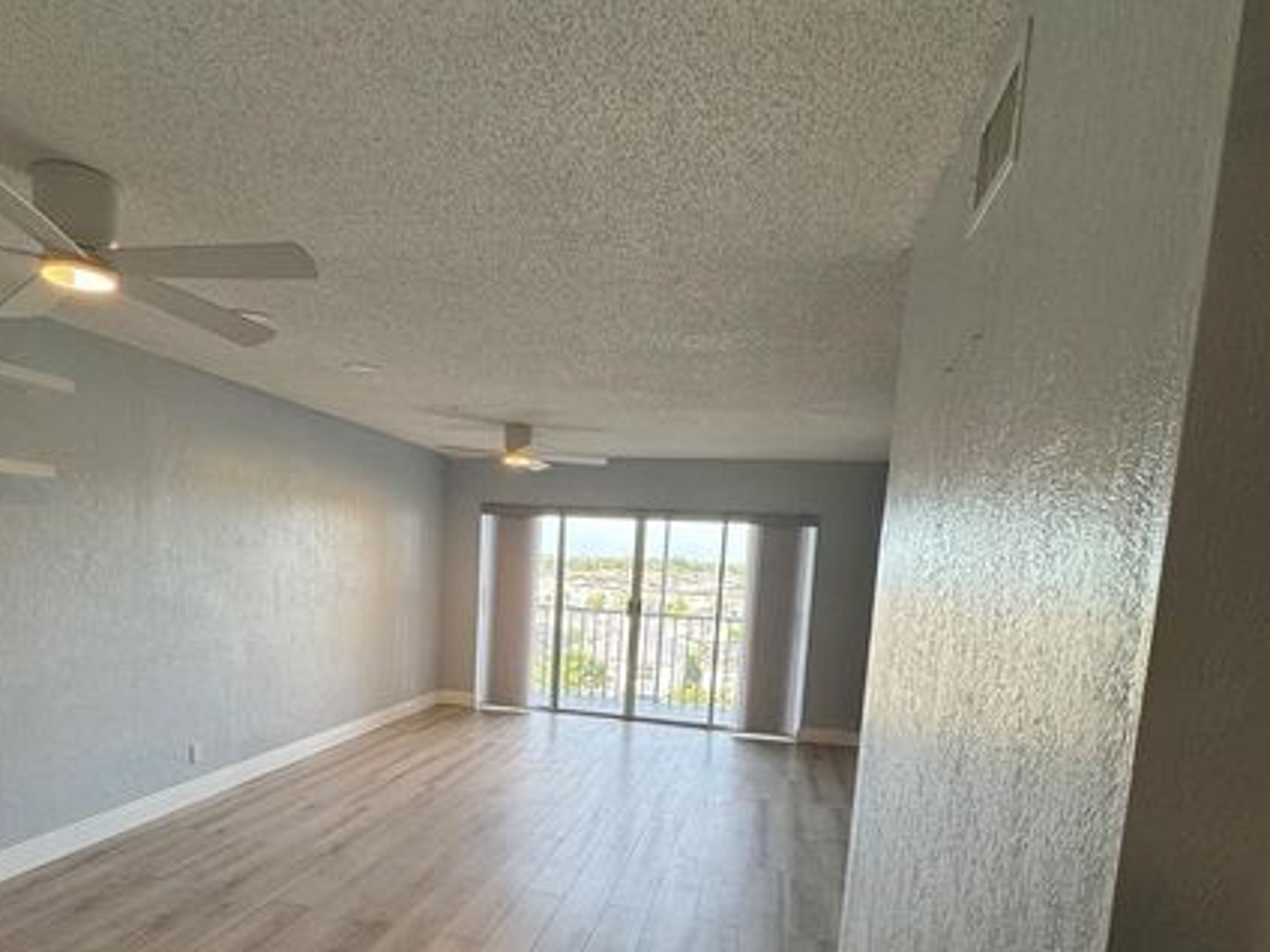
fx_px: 807
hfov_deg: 75.9
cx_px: 536
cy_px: 657
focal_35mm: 22
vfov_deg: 59.2
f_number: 2.2
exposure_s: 1/120
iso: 100
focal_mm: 2.22
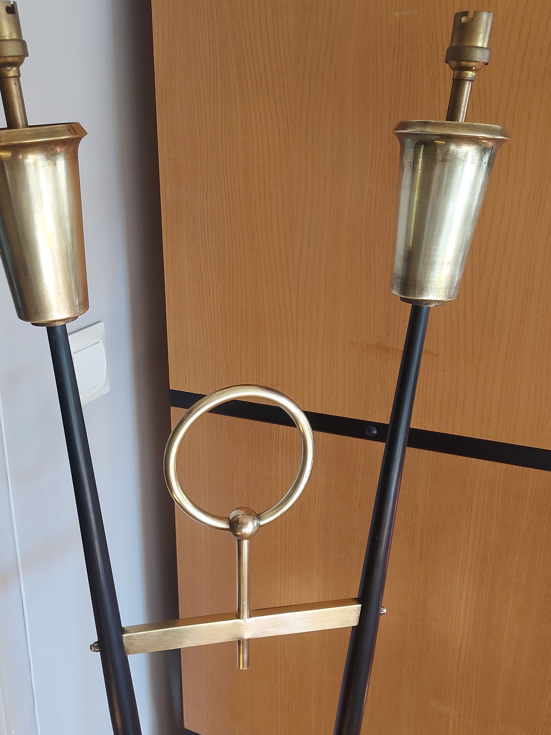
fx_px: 700
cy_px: 403
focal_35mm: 33
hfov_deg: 42.7
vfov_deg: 55.3
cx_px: 220
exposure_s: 1/50
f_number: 1.8
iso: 80
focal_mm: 5.23
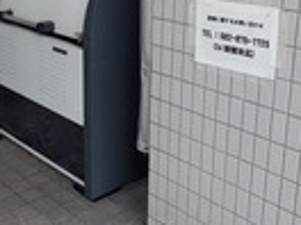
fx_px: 478
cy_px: 36
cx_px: 125
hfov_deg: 34.9
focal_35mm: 55
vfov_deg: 26.0
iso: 64
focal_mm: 1.8
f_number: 2.2
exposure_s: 1/60
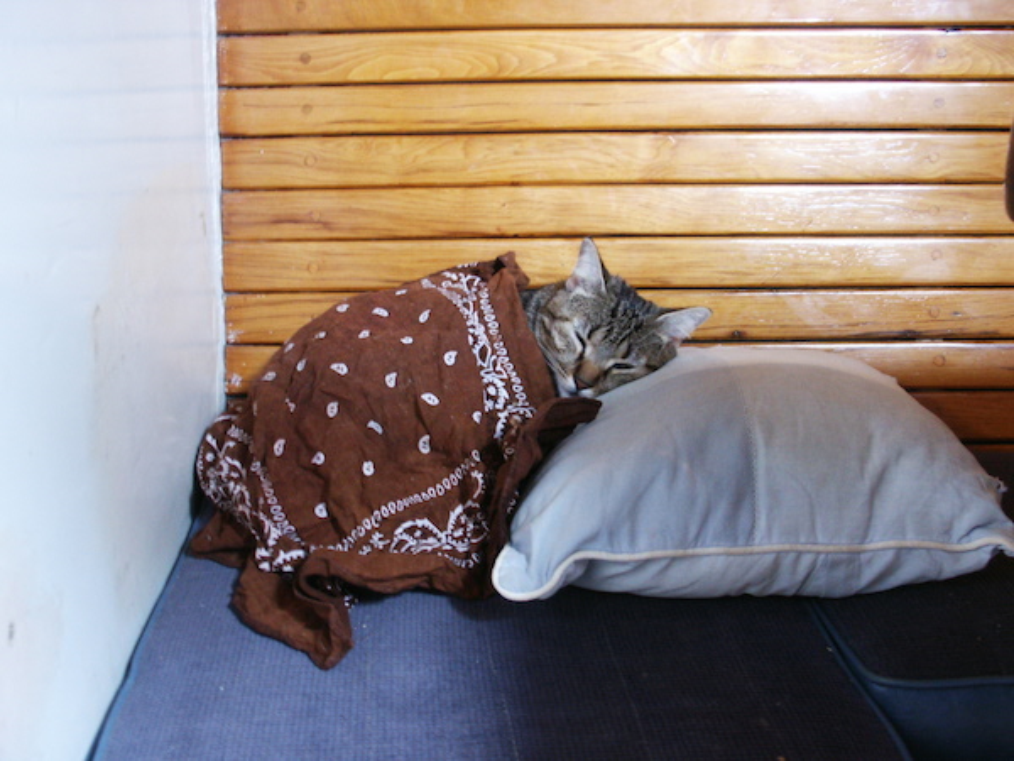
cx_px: 507
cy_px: 380
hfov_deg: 52.6
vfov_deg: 40.7
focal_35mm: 35
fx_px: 1025
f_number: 3
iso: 200
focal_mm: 7.18
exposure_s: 1/4
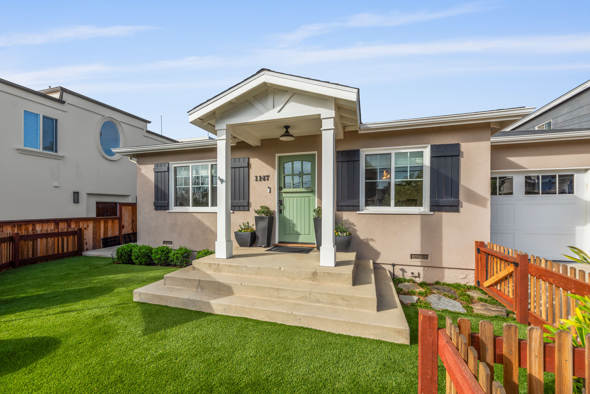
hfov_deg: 104.2
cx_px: 295
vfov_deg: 81.3
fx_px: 230
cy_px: 197
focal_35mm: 14
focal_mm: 14
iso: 250
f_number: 9
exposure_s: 1/640
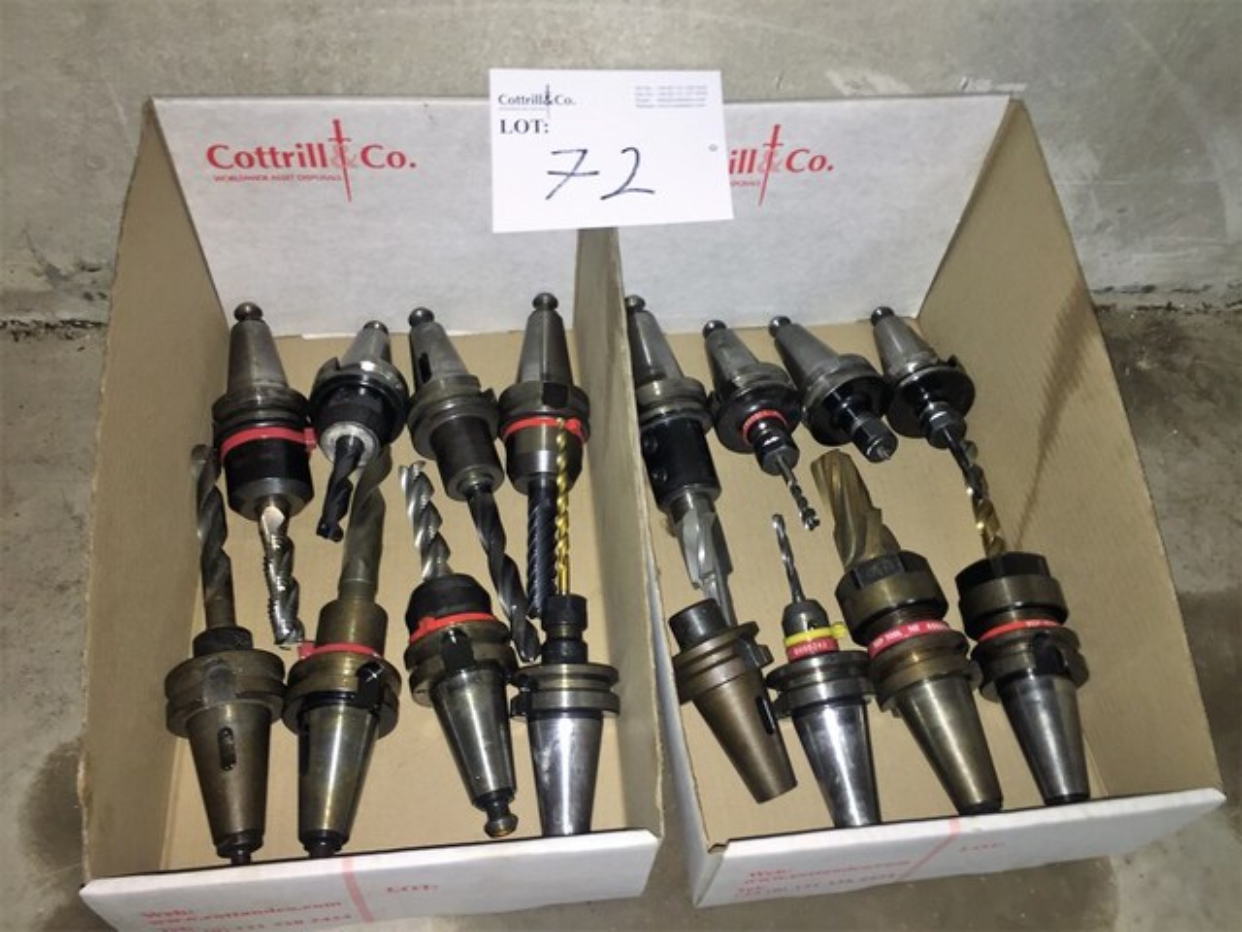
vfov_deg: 48.2
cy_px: 466
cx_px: 621
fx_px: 1041
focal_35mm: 29
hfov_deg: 61.7
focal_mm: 4.15
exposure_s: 1/17
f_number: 2.2
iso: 64
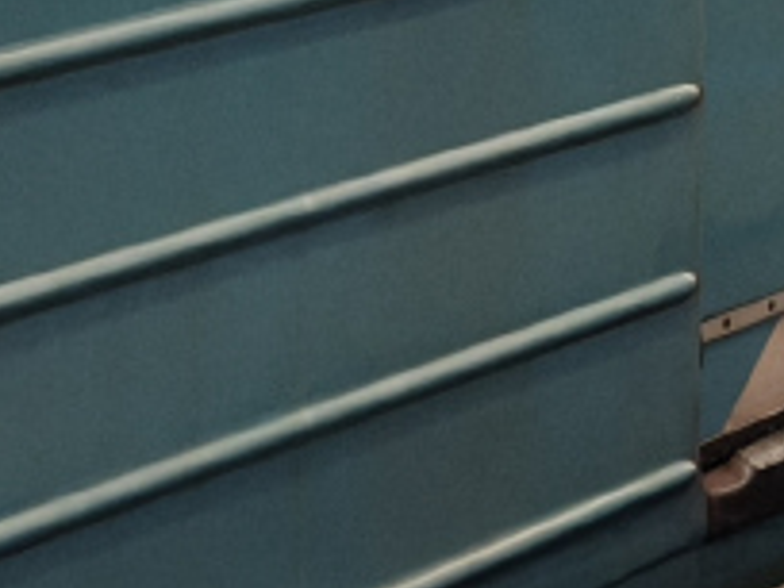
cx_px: 861
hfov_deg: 9.6
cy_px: -452
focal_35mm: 204
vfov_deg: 7.1
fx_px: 4620
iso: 250
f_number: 1.6
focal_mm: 6.57
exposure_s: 1/100
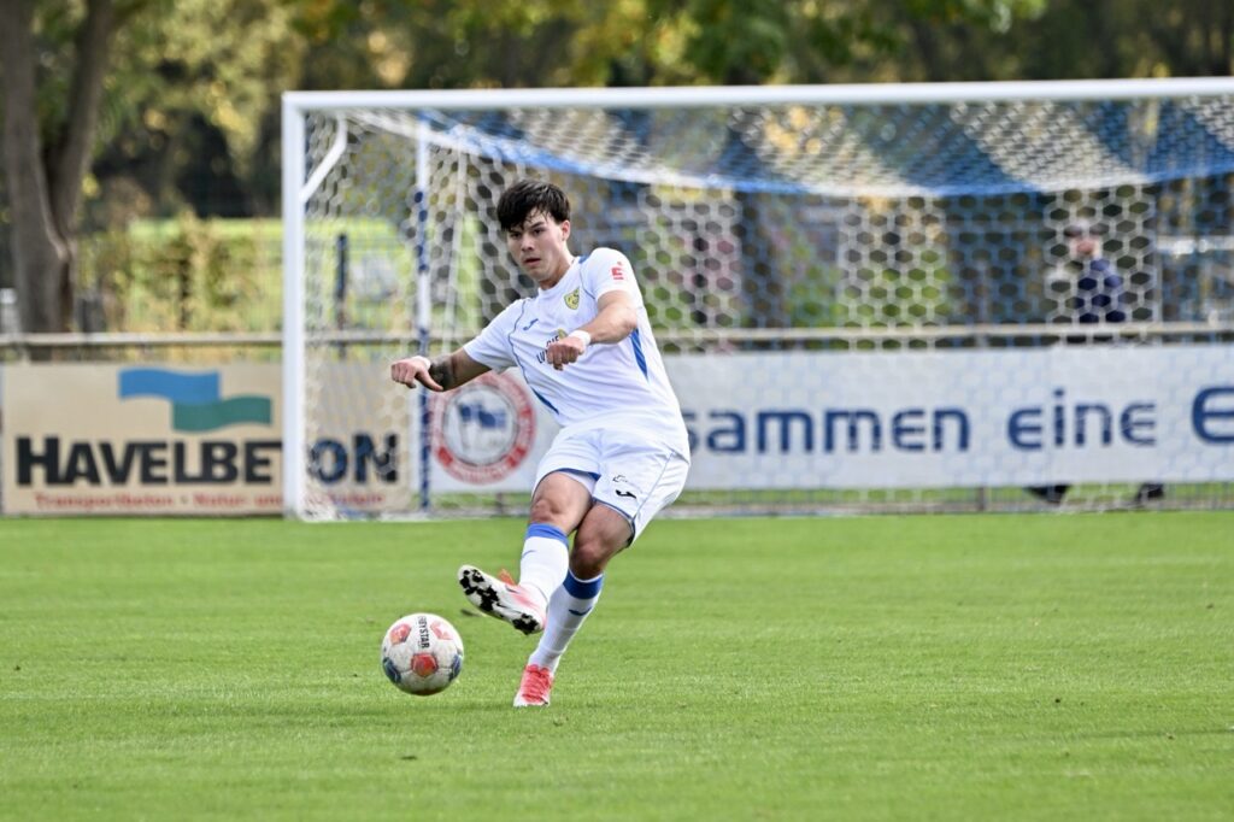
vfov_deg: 3.7
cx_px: 617
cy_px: 411
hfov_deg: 5.6
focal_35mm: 370
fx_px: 12678
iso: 1400
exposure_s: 1/1600
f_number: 6.3
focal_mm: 370
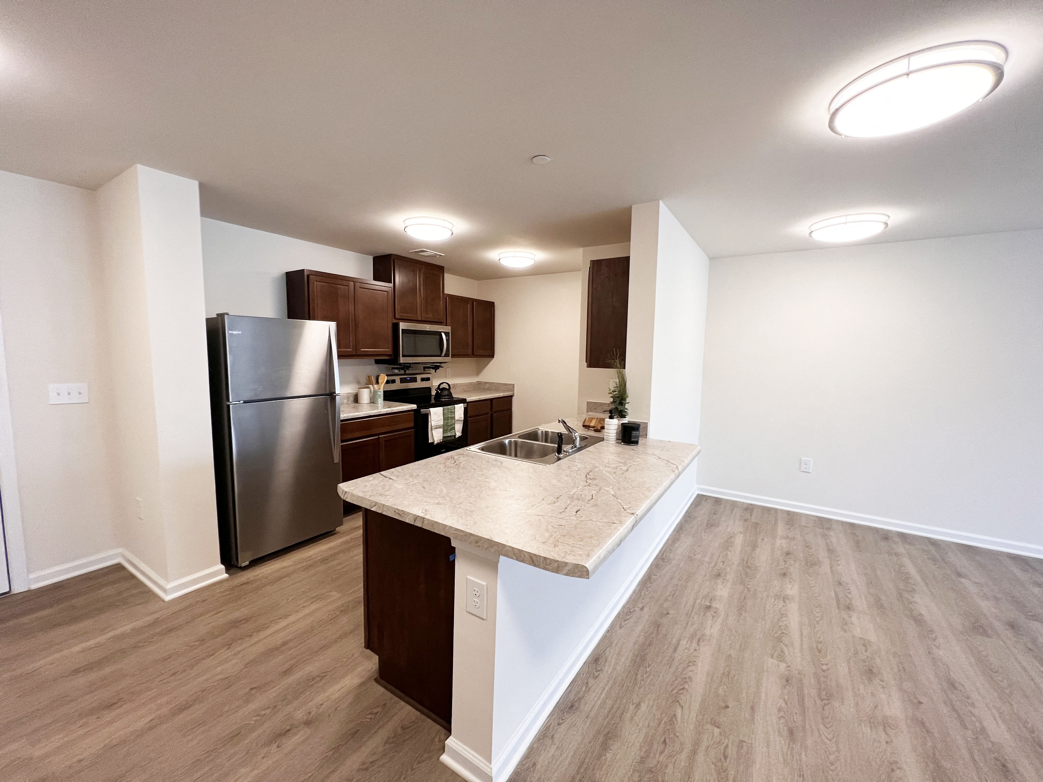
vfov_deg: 89.9
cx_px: 522
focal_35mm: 13
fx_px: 392
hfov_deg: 106.2
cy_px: 391
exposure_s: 1/120
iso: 200
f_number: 1.8
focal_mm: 1.57
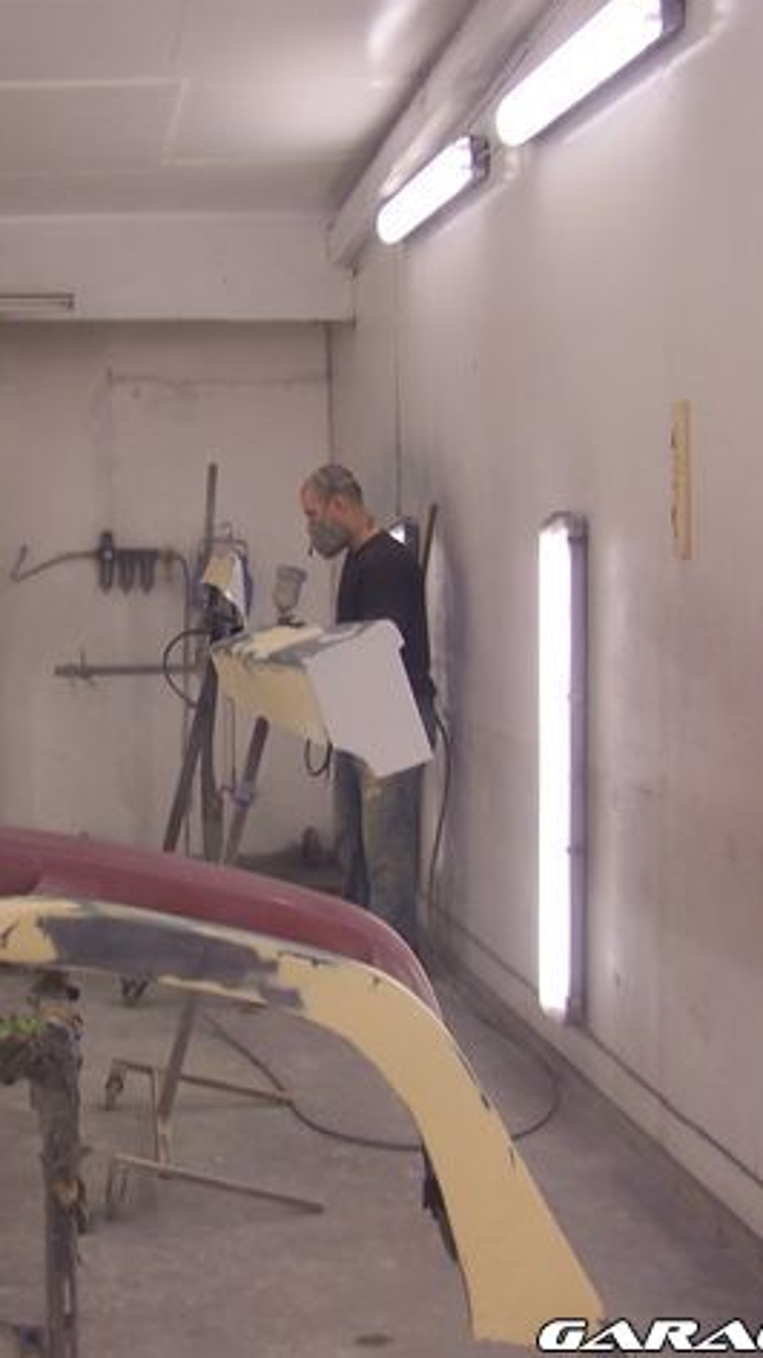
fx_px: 2015
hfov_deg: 21.1
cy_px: 675
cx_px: 112
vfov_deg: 37.2
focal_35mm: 56
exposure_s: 1/30
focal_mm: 6.3
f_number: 2.8
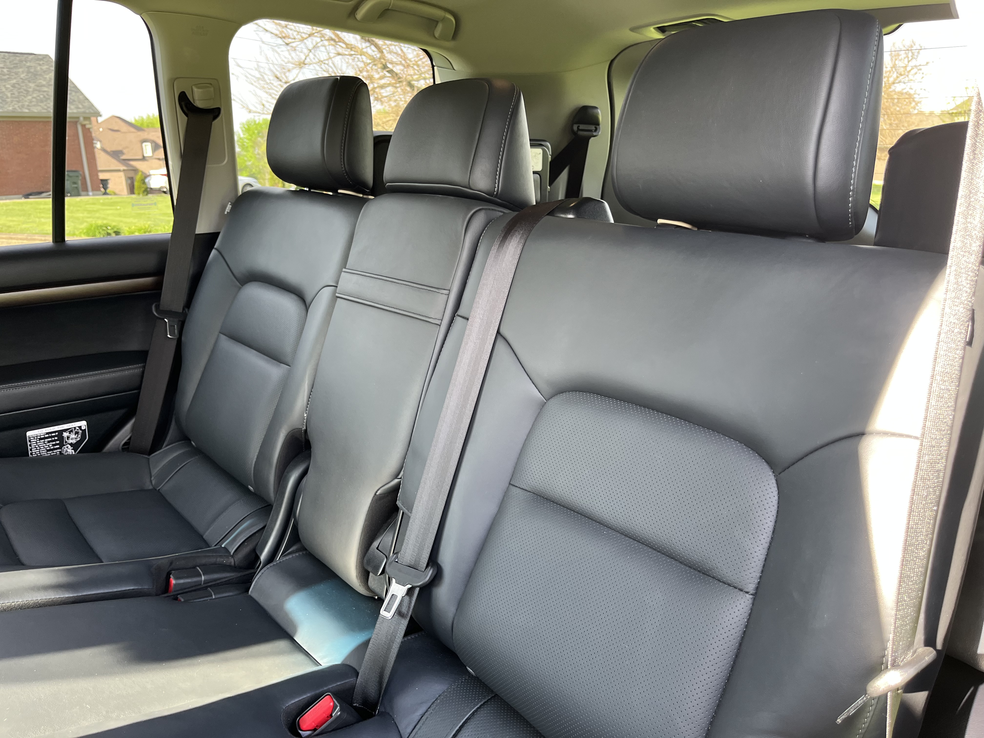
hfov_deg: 67.3
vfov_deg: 53.1
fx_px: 739
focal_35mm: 26
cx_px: 492
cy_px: 369
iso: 100
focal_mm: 5.1
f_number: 1.6
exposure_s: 1/121
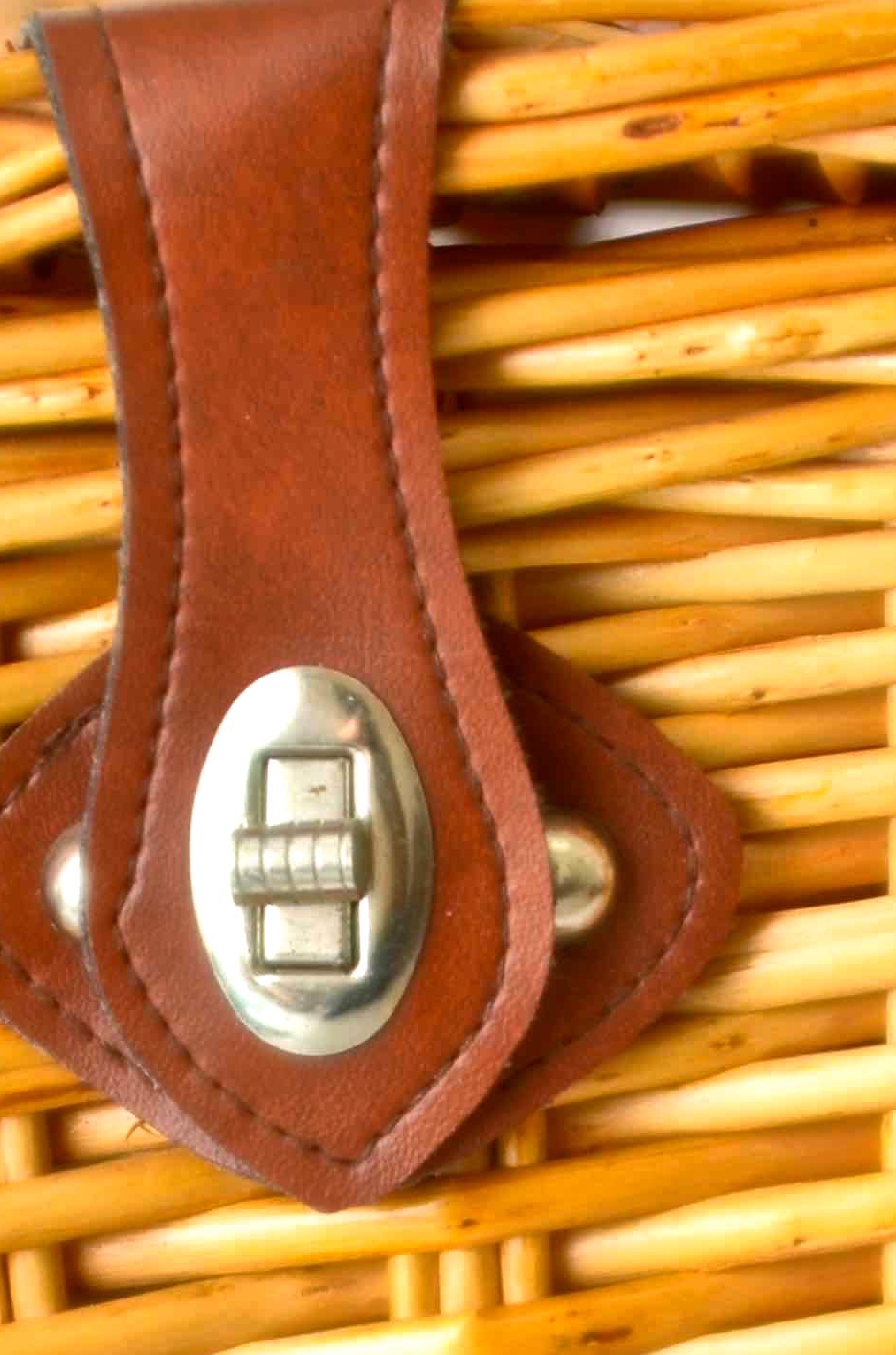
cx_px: 832
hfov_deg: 3.7
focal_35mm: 366
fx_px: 13730
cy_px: 1899
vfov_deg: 5.6
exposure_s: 1/250
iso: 100
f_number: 2.8
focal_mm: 70
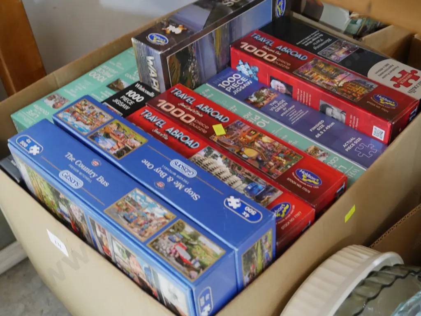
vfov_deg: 32.9
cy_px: 158
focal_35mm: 44
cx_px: 210
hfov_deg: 42.9
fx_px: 535
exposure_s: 1/20
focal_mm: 22
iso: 3200
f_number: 4.7
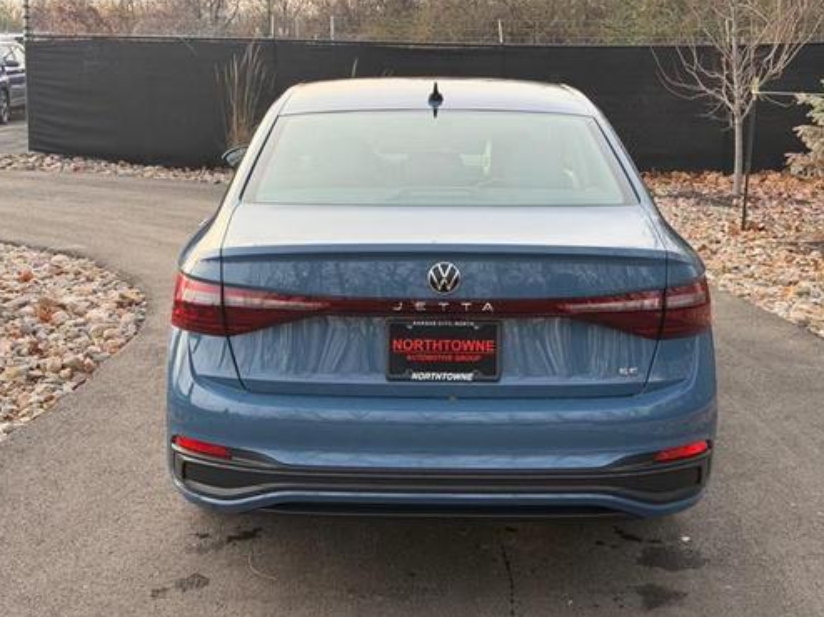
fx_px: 1166
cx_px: 405
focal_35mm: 49
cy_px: 308
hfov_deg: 38.9
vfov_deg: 29.7
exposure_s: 1/472
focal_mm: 6.76
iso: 80
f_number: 1.78
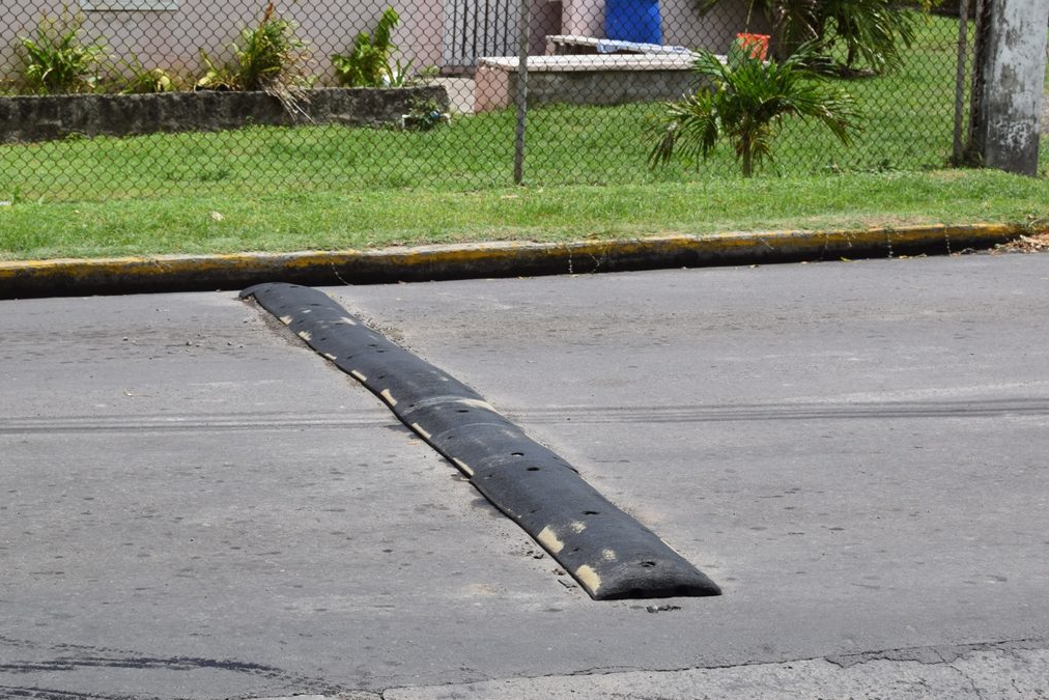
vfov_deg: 16.4
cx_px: 529
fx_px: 2433
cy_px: 352
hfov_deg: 24.3
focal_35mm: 84
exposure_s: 1/320
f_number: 9
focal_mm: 55
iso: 200
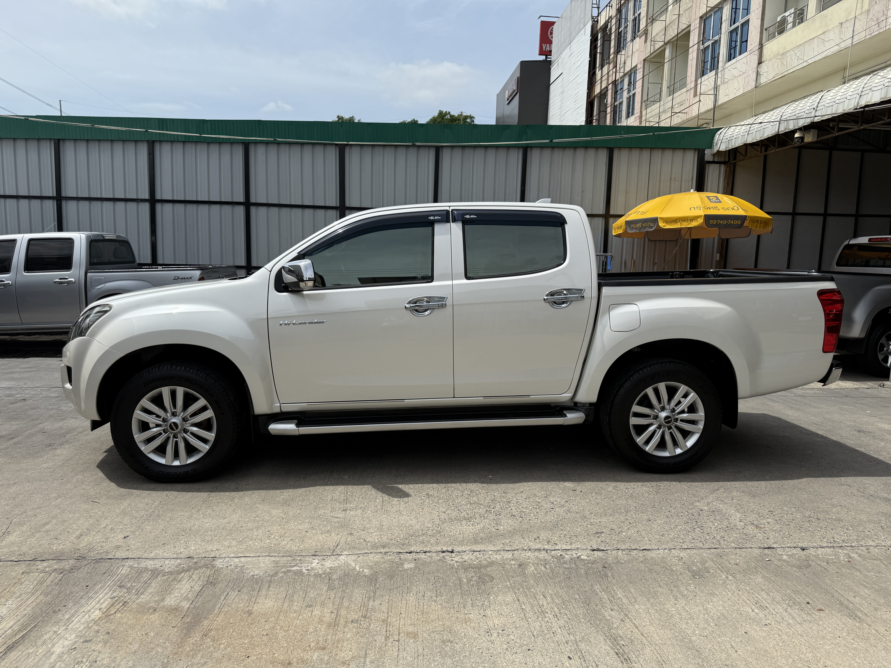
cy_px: 334
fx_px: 618
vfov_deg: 56.8
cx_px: 446
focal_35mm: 24
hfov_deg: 71.6
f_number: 1.78
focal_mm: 6.76
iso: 80
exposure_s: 1/6173
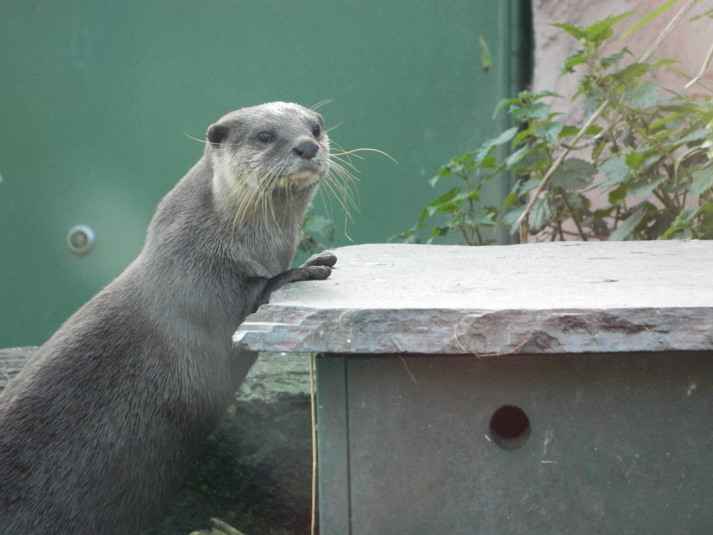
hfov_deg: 4.3
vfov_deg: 3.2
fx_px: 9578
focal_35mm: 465
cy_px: 268
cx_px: 356
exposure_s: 1/125
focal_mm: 83.7
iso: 400
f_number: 5.7
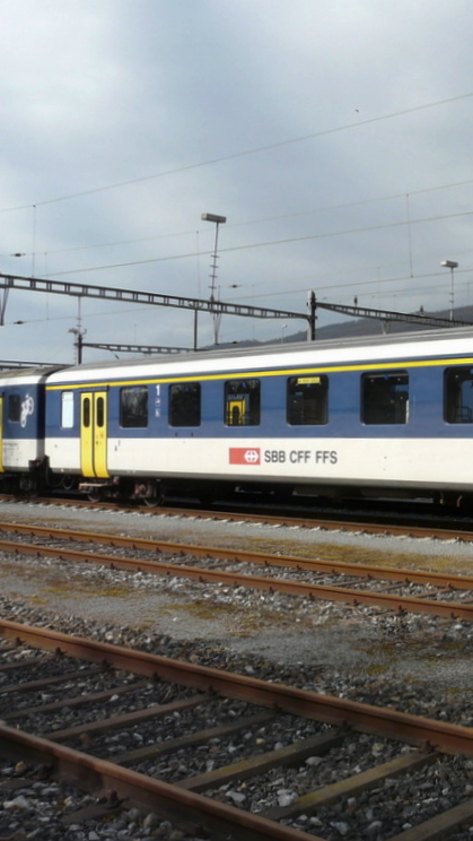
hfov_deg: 26.2
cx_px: 550
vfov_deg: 49.4
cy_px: 422
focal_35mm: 41
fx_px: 913
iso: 100
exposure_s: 1/400
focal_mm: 4.6
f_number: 5.6
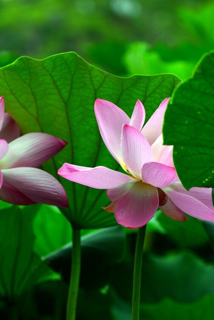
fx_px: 1854
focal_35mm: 208
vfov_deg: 9.9
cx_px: 71
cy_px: 232
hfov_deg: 6.6
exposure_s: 1/161
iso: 160
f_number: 5
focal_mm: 140
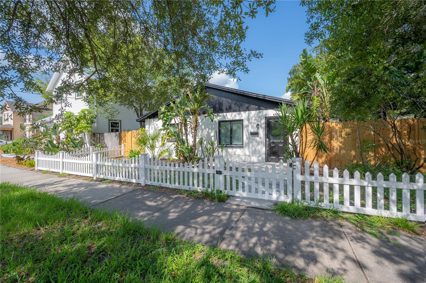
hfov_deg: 104.3
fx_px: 165
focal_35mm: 14
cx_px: 213
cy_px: 142
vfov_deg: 81.1
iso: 320
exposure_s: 1/250
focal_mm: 14
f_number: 10
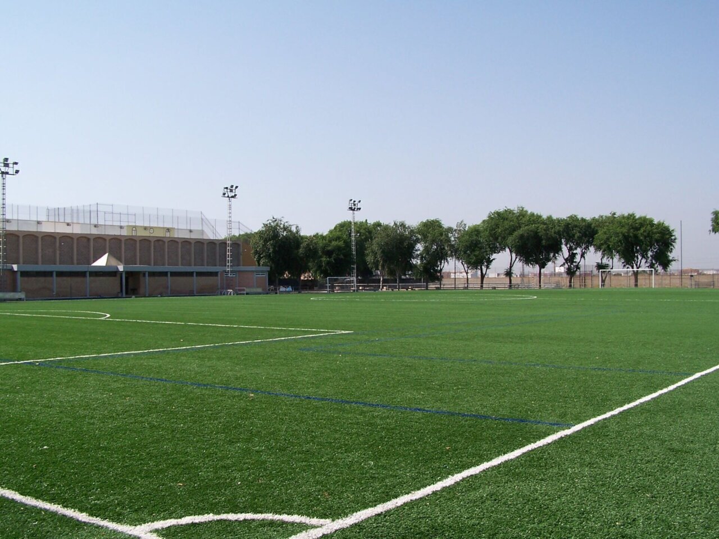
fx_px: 789
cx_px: 360
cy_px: 270
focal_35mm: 38
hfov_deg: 49.0
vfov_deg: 37.7
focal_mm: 6.3
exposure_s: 1/350
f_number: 5.6
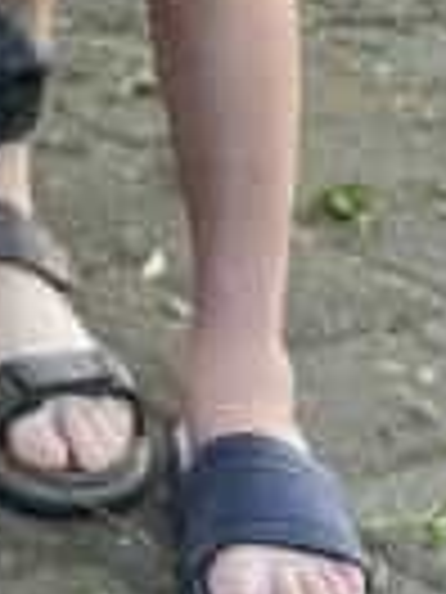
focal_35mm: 202
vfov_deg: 8.3
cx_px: -937
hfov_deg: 6.6
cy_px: -1184
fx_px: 3470
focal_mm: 5.1
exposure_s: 1/122
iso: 64
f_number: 1.6
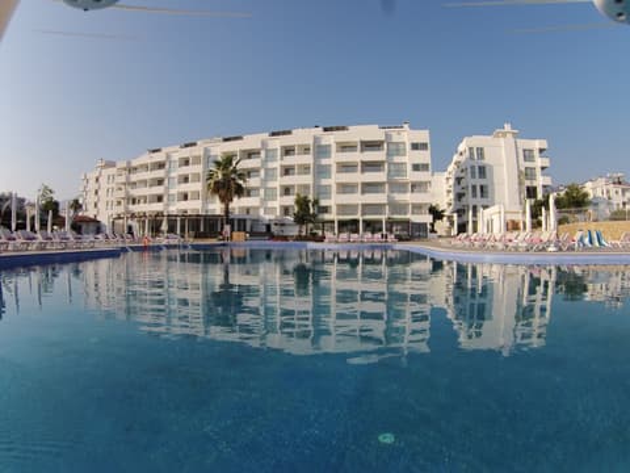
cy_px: 236
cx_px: 315
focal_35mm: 28
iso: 100
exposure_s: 1/2599
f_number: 2.8
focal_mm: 5
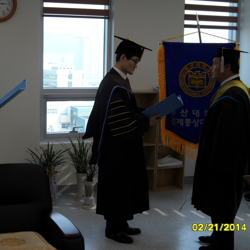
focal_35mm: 60
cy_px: 125
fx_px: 490
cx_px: 91
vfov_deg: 28.6
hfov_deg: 28.5
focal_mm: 8.2
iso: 100
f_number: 3.8
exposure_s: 1/90
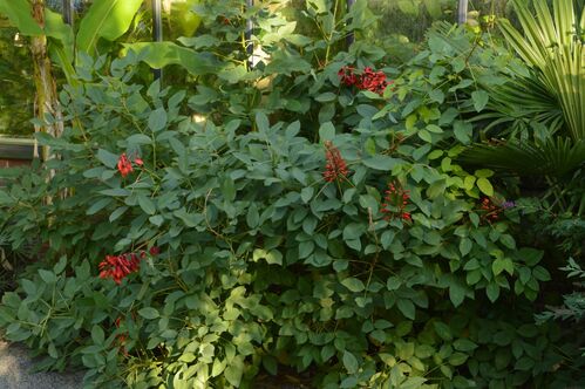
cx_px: 292
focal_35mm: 57
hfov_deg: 35.1
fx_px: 926
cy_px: 194
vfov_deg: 23.7
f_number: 5.6
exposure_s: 1/125
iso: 400
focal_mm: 38
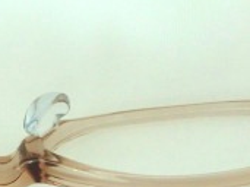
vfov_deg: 12.2
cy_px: -1
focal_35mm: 120
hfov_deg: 16.2
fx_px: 866
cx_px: 19
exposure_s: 1/60
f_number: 3.5
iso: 125
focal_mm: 5.8
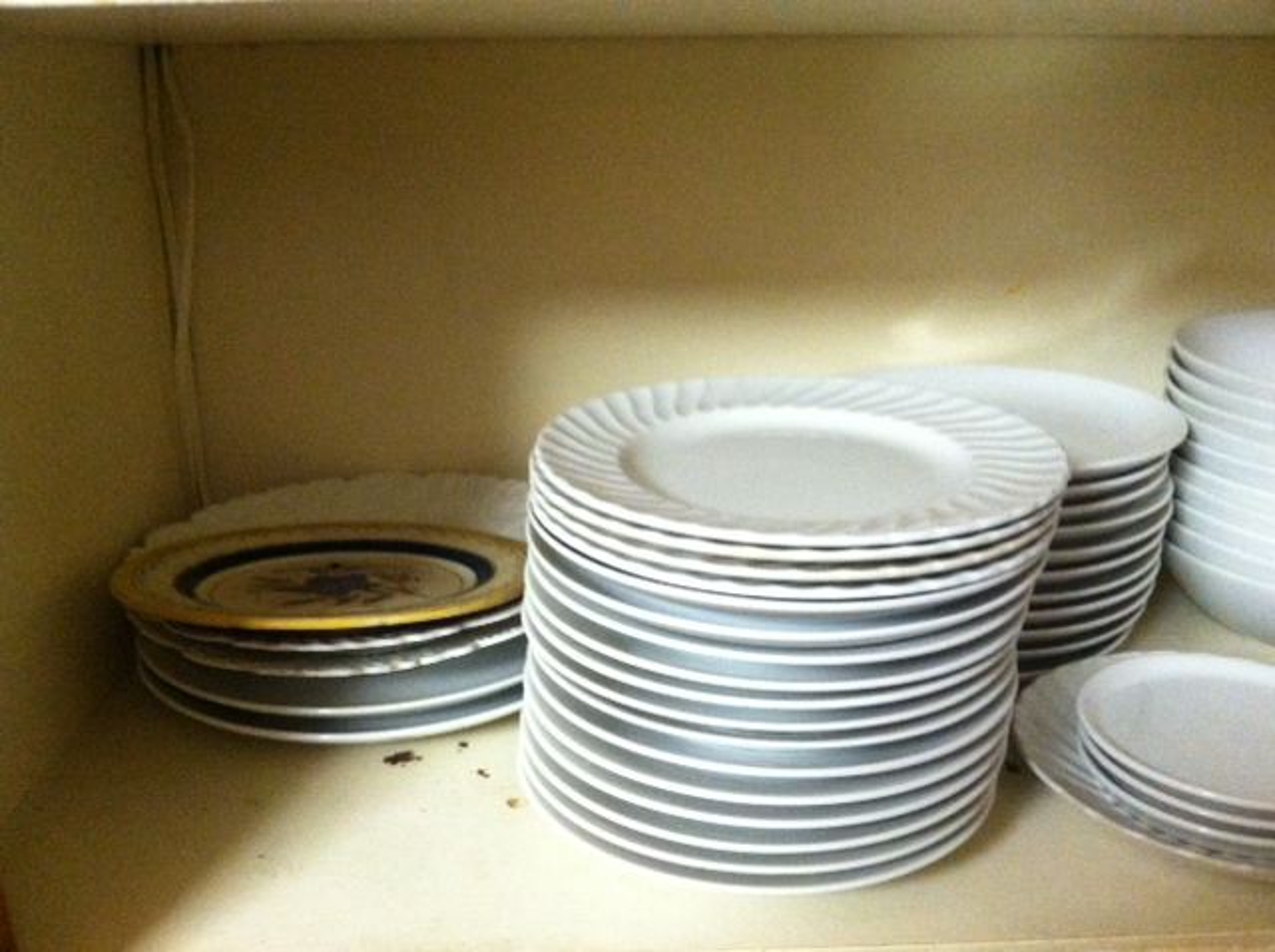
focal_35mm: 35
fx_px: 1287
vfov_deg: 40.6
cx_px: 638
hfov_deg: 52.7
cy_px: 476
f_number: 2.8
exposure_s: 1/15
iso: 640
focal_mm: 3.85
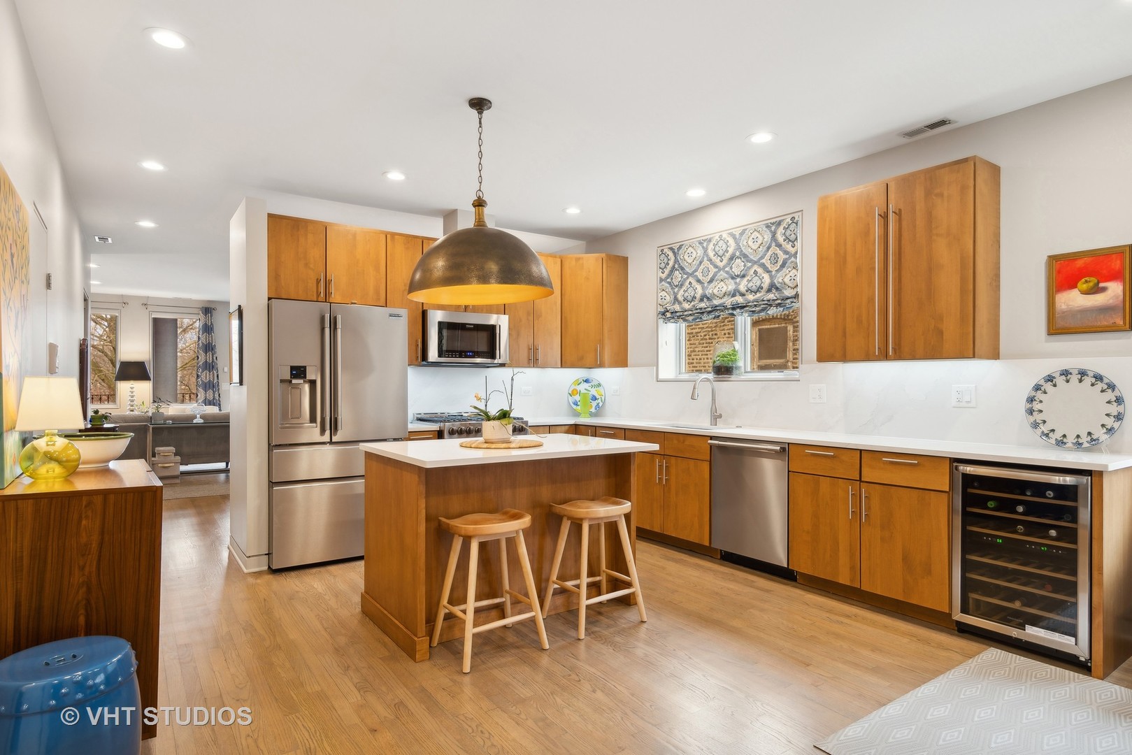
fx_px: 629
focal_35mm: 20
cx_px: 566
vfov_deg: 62.0
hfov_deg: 84.0
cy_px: 378
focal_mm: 20
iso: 200
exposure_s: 1/4
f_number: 8
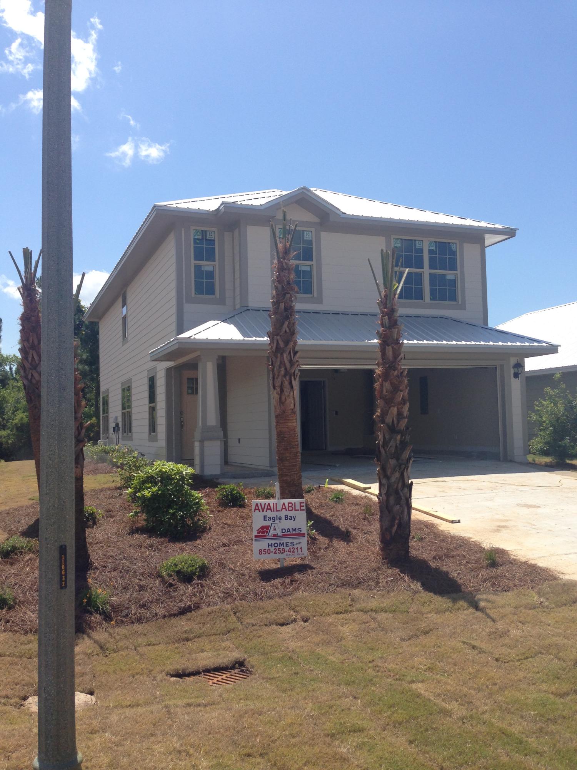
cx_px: 288
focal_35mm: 33
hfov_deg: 42.9
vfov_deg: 55.4
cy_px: 385
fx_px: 733
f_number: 2.4
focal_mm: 4.12
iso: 50
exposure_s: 1/1506
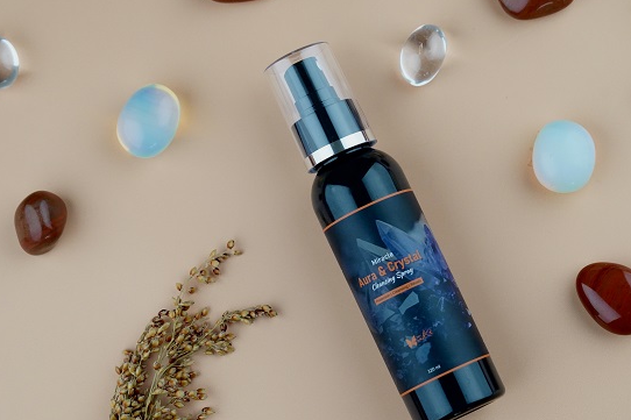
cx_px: 366
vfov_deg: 12.7
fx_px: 1892
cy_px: 209
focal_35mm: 108
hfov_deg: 18.9
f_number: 5.6
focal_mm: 90
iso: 4000
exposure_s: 1/160
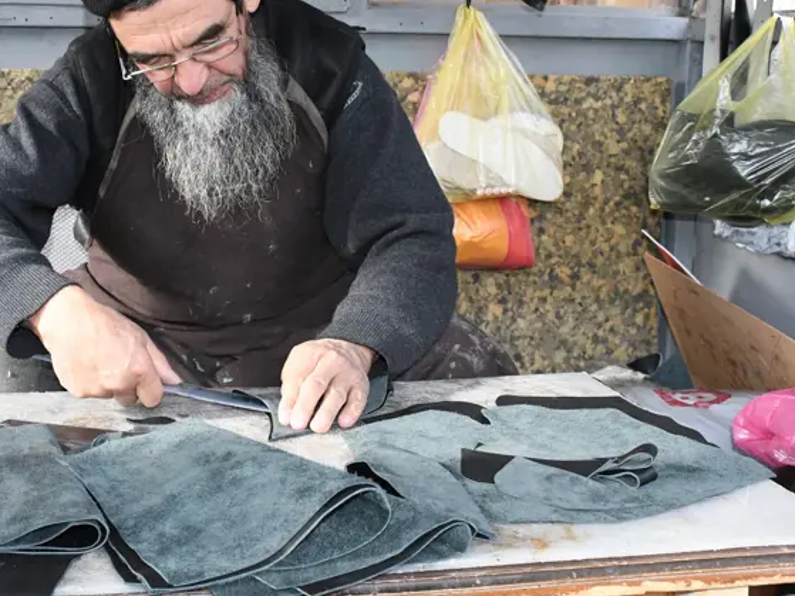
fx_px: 1148
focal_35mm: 50
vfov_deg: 28.9
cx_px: 256
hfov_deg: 37.7
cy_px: 190
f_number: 6.7
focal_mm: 22
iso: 2200
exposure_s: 1/250
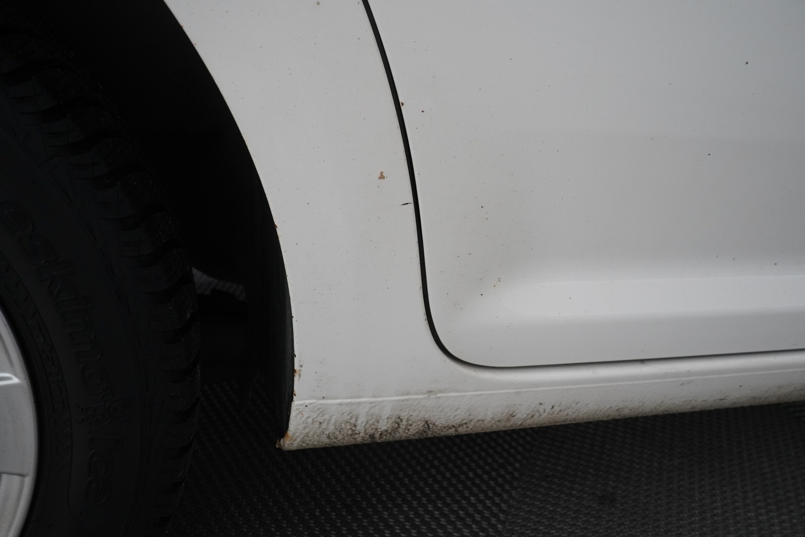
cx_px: 402
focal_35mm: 30
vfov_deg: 43.6
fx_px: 671
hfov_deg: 61.9
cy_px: 268
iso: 4000
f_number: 8
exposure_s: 1/60
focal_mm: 30
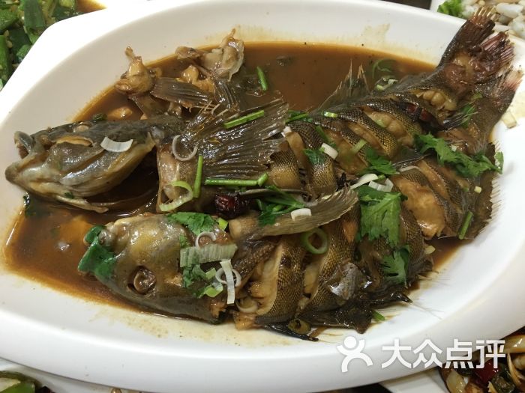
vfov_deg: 48.2
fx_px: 440
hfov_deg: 61.7
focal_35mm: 29
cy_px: 196
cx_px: 262
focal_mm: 4.15
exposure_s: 1/17
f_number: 2.2
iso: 100
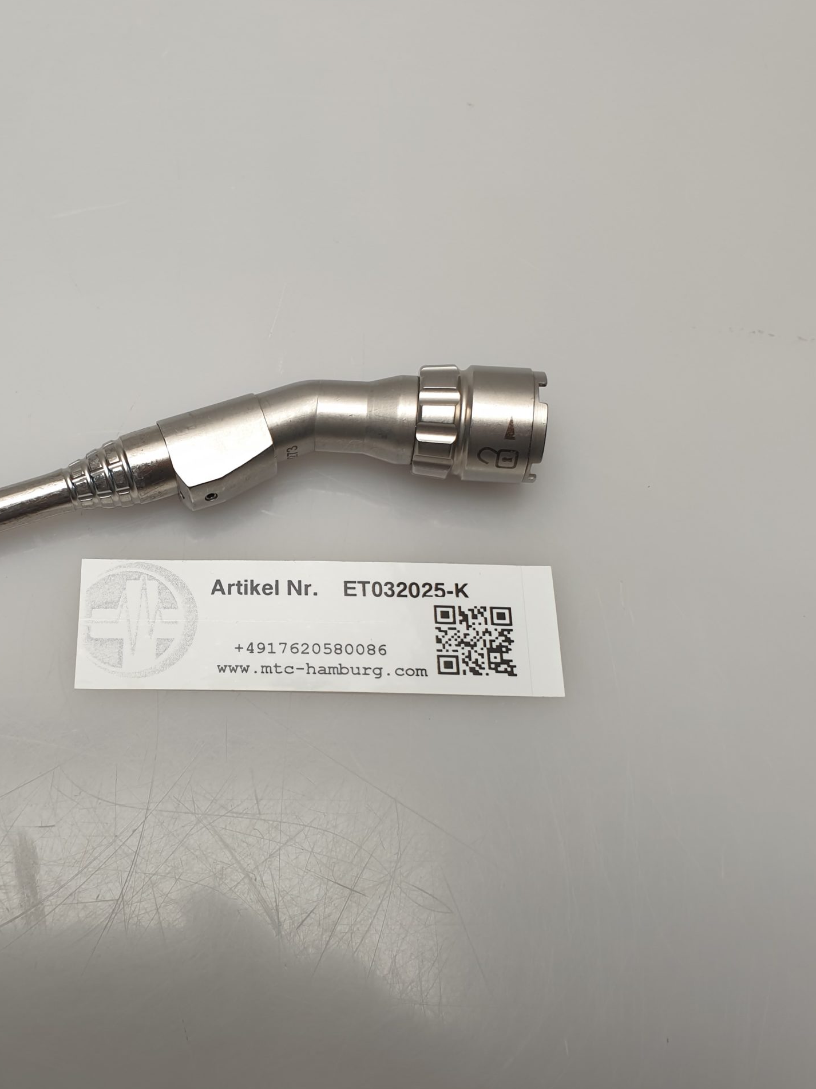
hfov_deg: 39.7
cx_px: 214
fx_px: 1100
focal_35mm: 35
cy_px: 546
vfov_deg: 52.6
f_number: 2.4
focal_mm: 4.3
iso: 50
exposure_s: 1/50
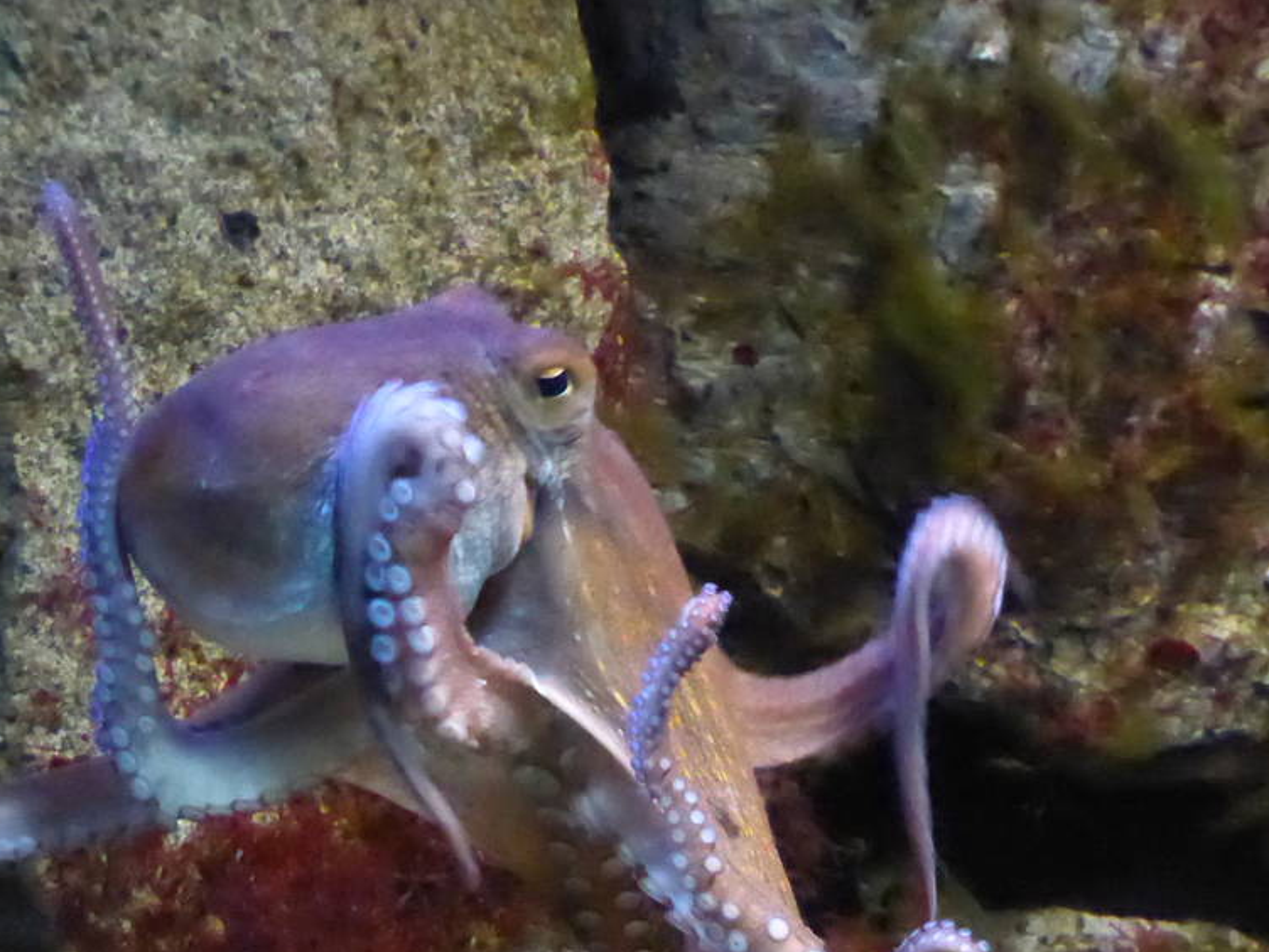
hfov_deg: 29.4
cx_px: 621
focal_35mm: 66
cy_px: 797
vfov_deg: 21.9
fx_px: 2420
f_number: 3.6
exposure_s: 1/15
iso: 2500
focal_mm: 5.4
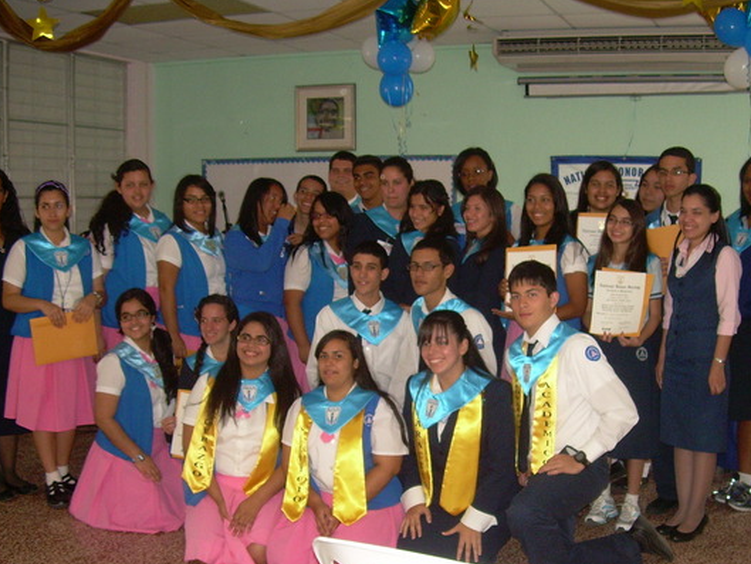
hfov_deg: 41.1
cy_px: 335
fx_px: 998
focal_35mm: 46
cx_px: 433
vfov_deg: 31.5
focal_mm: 6.3
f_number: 2.8
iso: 183
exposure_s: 1/60
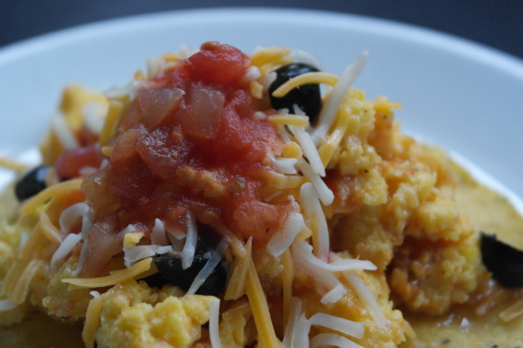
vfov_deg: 19.7
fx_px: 1002
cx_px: 262
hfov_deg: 29.3
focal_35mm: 69
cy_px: 174
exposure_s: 1/30
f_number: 5
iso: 800
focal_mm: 45
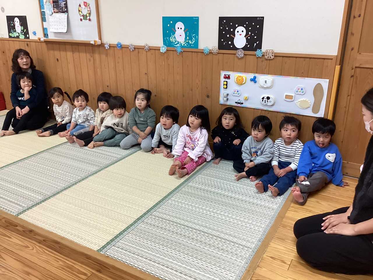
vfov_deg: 45.4
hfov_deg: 58.4
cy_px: 140
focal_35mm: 31
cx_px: 186
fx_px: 334
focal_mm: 3.3
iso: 160
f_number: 2.4
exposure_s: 1/60
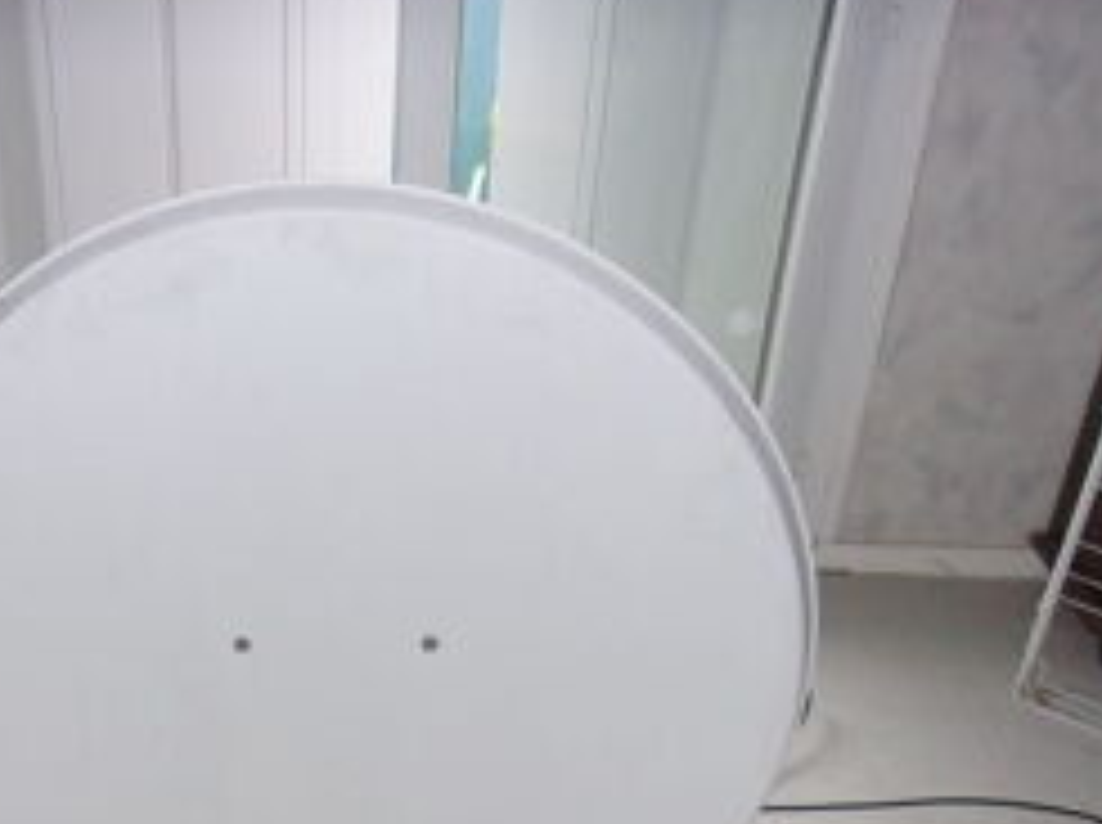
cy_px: 779
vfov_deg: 26.3
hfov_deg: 35.8
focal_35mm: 53
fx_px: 1685
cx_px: 360
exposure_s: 1/34
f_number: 3
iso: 200
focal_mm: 4.9
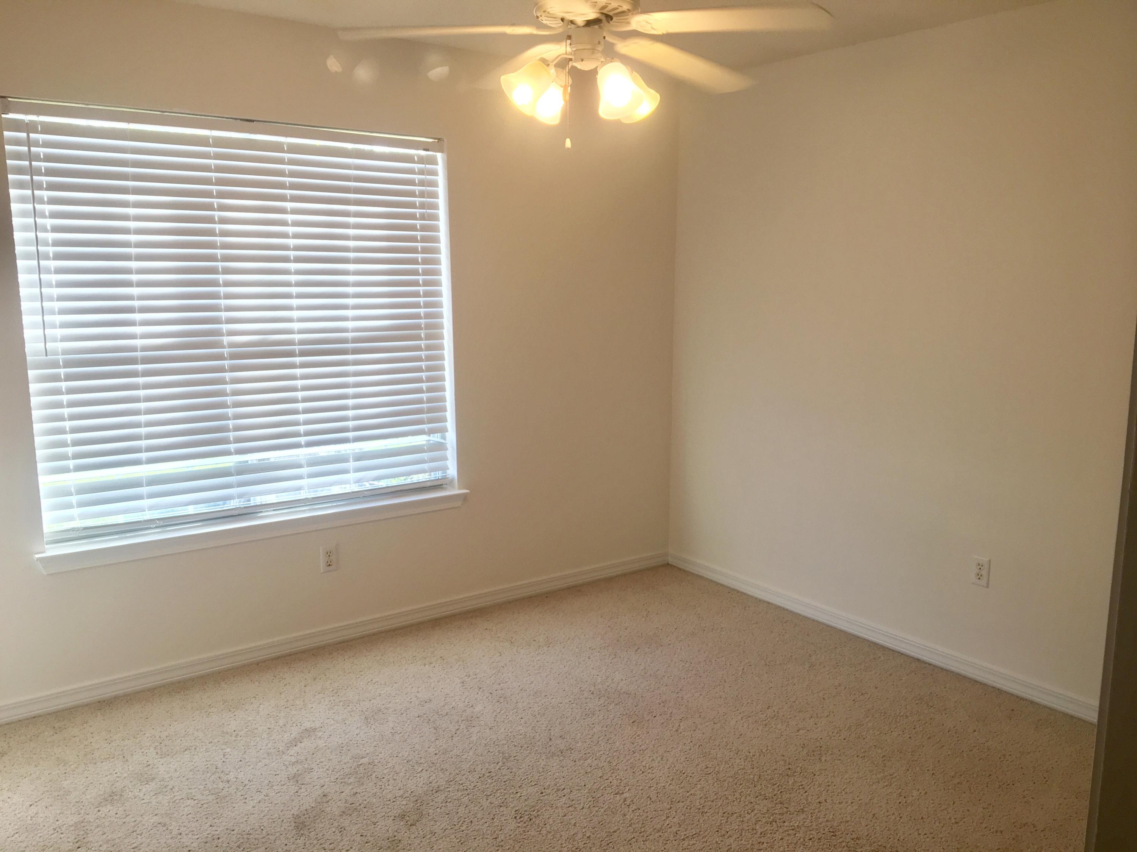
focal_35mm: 29
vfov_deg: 48.2
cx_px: 568
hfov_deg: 61.7
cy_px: 426
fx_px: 953
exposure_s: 1/40
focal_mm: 4.15
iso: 25
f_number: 2.2
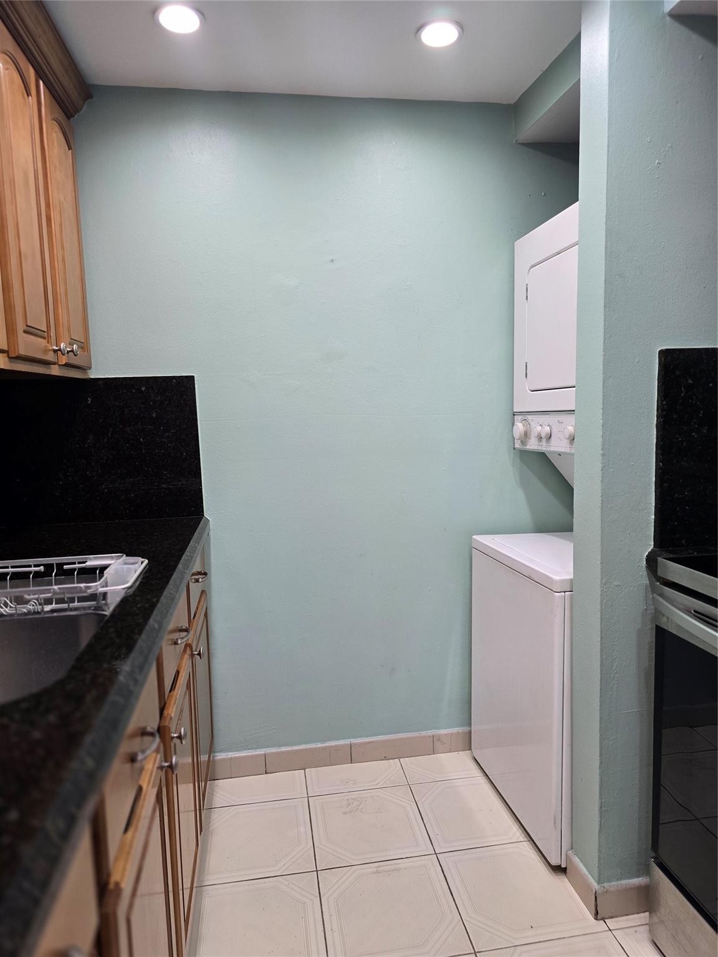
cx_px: 359
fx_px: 636
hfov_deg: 58.9
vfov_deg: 73.9
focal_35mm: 23
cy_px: 478
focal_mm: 6.3
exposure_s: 1/120
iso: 125
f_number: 1.7
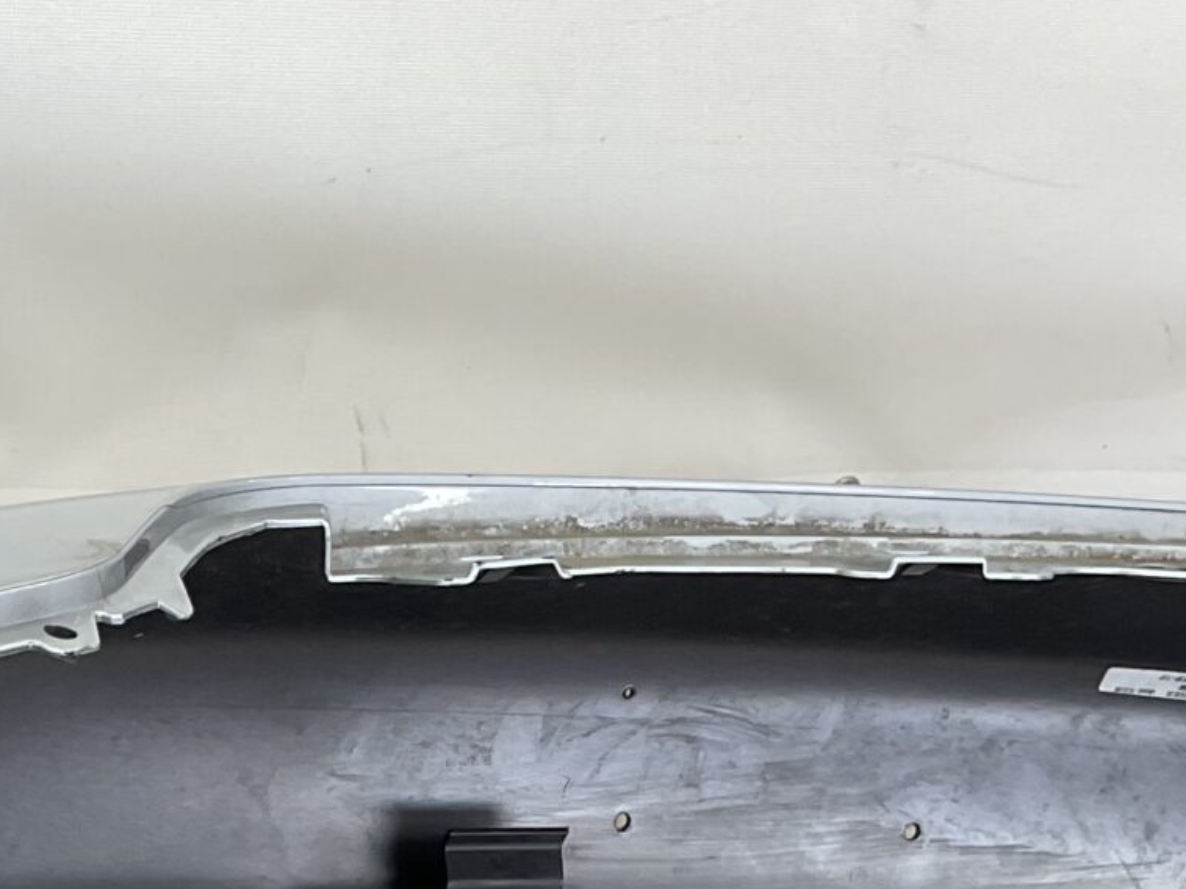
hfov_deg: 19.0
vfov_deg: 14.3
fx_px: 3357
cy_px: 1243
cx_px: -205
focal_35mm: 98
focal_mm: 3
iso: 20
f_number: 1.8
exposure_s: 1/100
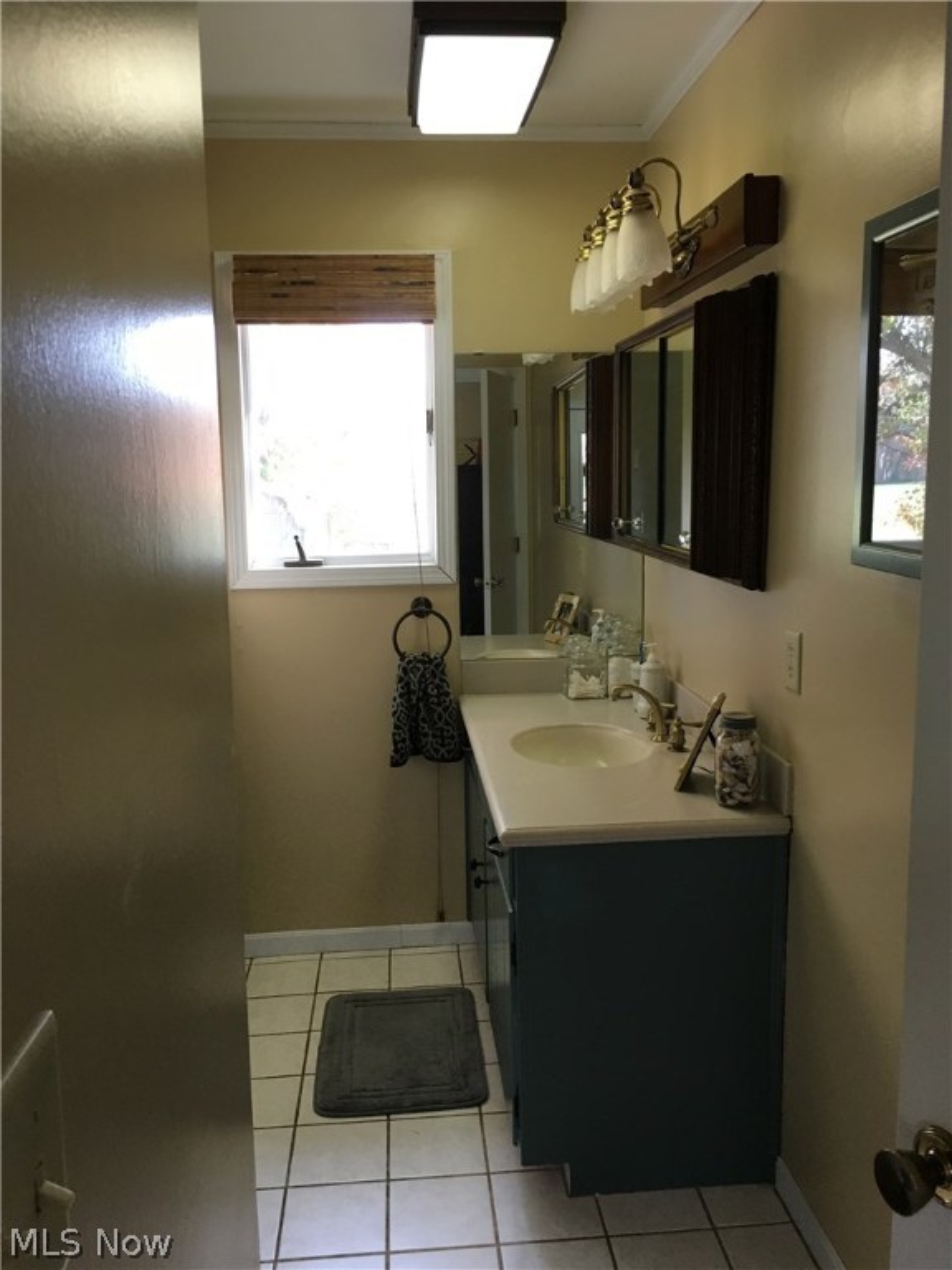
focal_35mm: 29
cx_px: 476
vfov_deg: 61.7
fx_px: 1063
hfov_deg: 48.2
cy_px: 635
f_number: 2.2
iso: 40
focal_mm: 4.15
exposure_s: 1/30
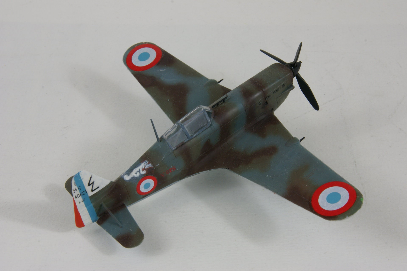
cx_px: 204
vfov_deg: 15.2
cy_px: 136
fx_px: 1017
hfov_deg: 22.6
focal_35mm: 90
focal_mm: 60
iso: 200
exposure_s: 1/2.5
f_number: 29
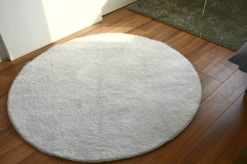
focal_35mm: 36
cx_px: 124
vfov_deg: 36.8
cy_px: 82
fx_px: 247
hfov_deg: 53.2
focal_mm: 24
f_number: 5.6
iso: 280
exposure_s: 1/250
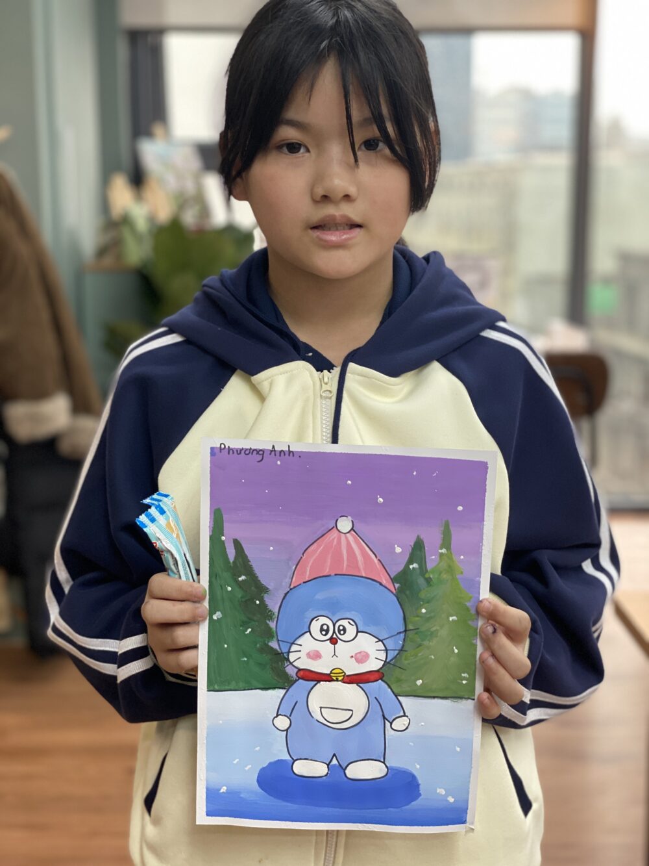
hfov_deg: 28.0
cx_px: 324
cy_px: 433
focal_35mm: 52
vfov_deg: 36.8
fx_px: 1300
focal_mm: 6
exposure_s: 1/100
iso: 160
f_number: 2
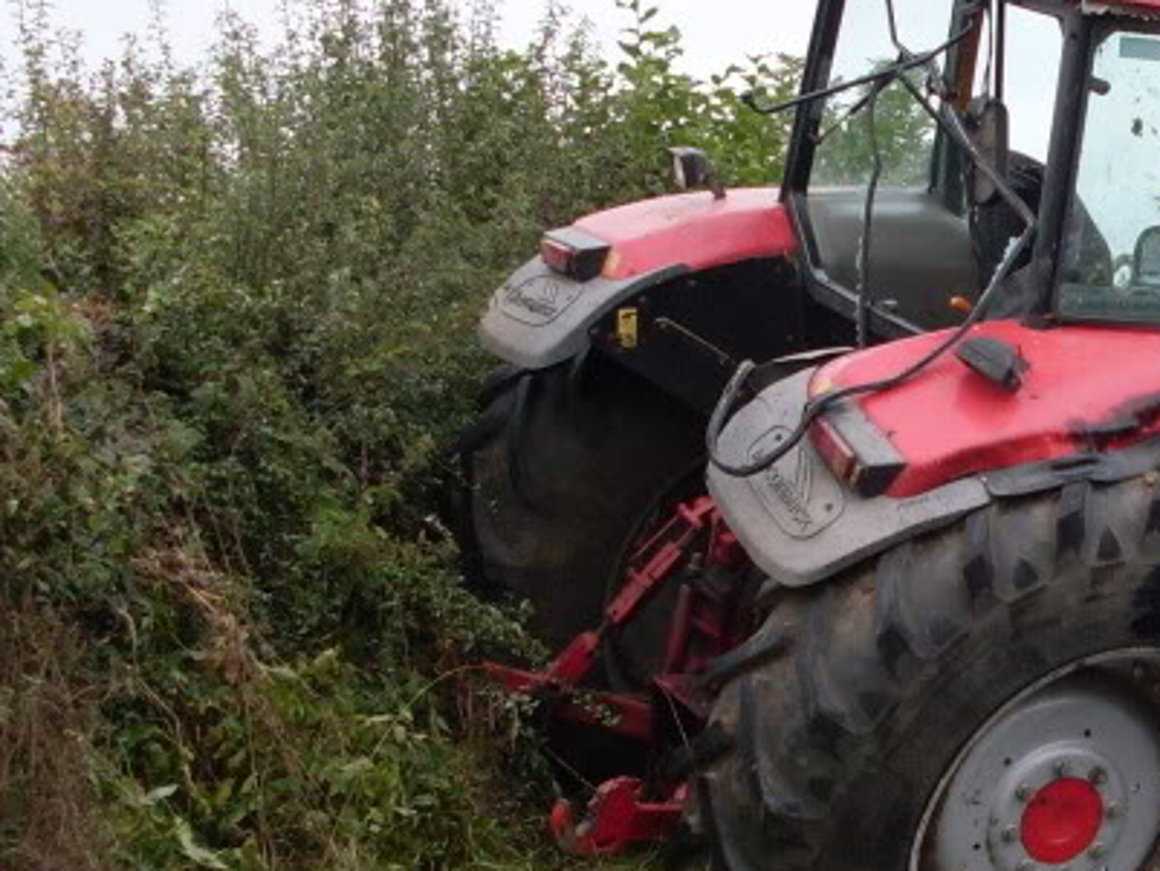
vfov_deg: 15.2
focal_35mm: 97
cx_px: 1293
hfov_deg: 19.3
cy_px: 564
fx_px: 3251
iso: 80
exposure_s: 1/180
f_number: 2.8
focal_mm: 6.3
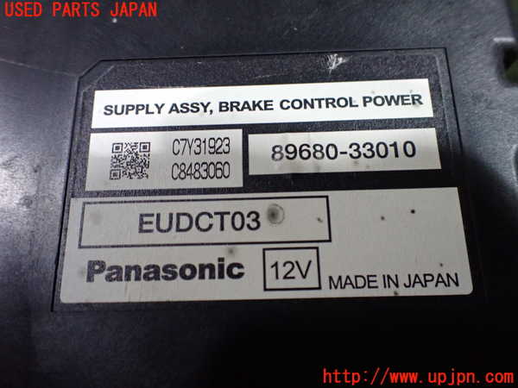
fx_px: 449
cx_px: 259
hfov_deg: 60.0
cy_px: 194
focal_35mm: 30
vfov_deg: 46.8
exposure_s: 1/80
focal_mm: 5.4
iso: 800
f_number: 2.3
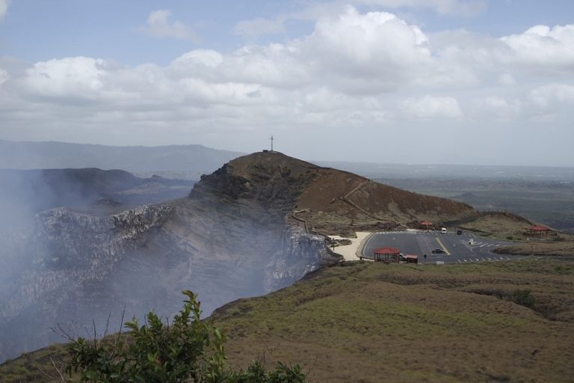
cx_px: 287
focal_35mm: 38
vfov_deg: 35.1
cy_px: 192
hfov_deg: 50.7
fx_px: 606
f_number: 7.1
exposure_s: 1/320
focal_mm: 25
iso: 100
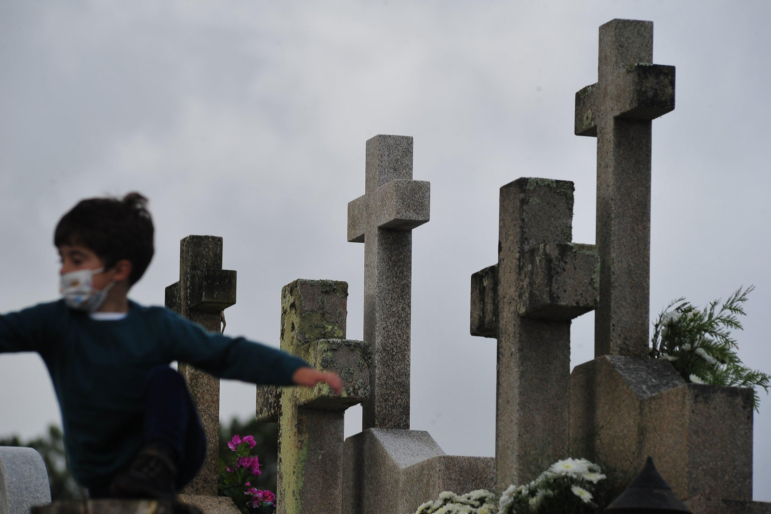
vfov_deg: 4.6
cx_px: 386
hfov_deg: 6.9
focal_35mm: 300
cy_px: 257
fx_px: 6421
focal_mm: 300
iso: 320
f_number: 8
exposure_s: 1/400
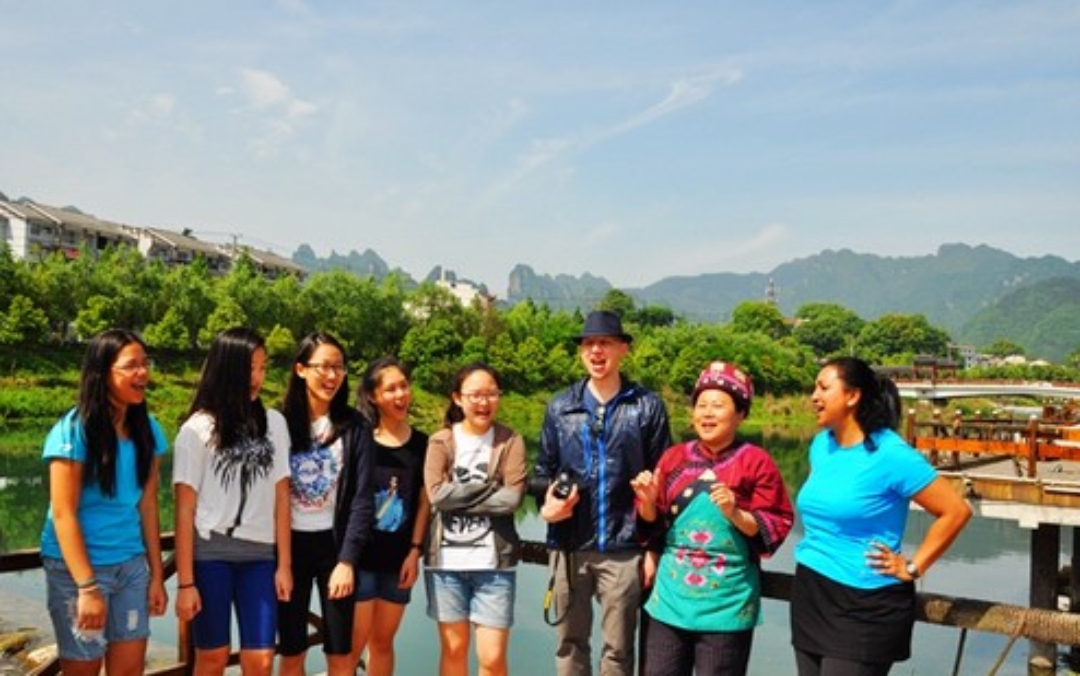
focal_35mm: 34
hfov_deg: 56.7
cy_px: 357
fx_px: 1001
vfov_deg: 37.3
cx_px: 544
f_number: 13
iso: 200
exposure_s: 1/200
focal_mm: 22
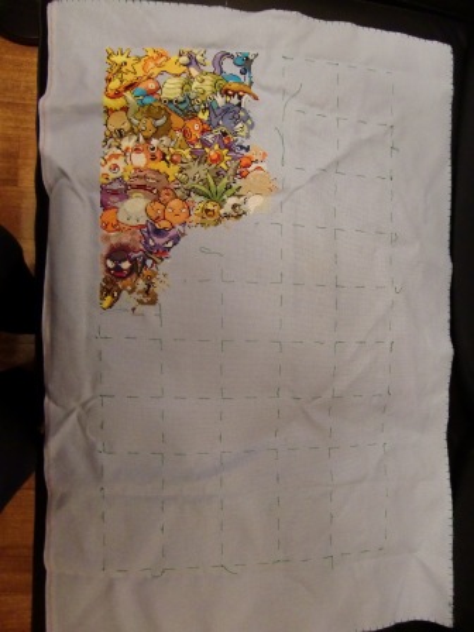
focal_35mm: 28
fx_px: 511
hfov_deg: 49.7
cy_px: 316
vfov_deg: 63.4
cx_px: 237
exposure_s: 1/15
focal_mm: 4.9
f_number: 2.6
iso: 400
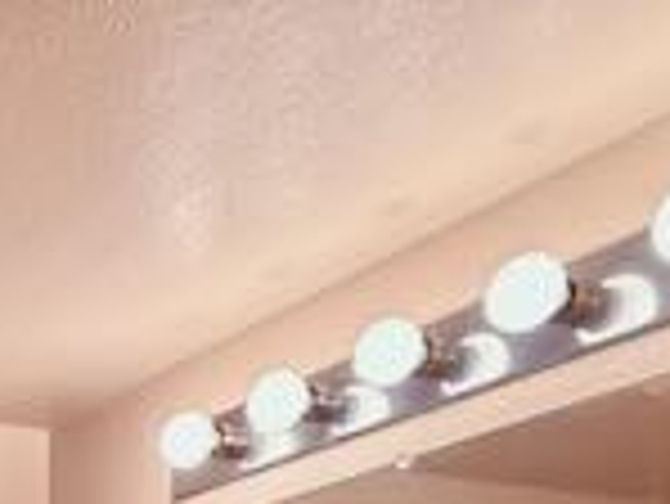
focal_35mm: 60
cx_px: -220
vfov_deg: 17.5
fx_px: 1162
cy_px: 1008
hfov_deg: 26.7
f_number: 2.2
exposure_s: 1/120
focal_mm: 2.22
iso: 250
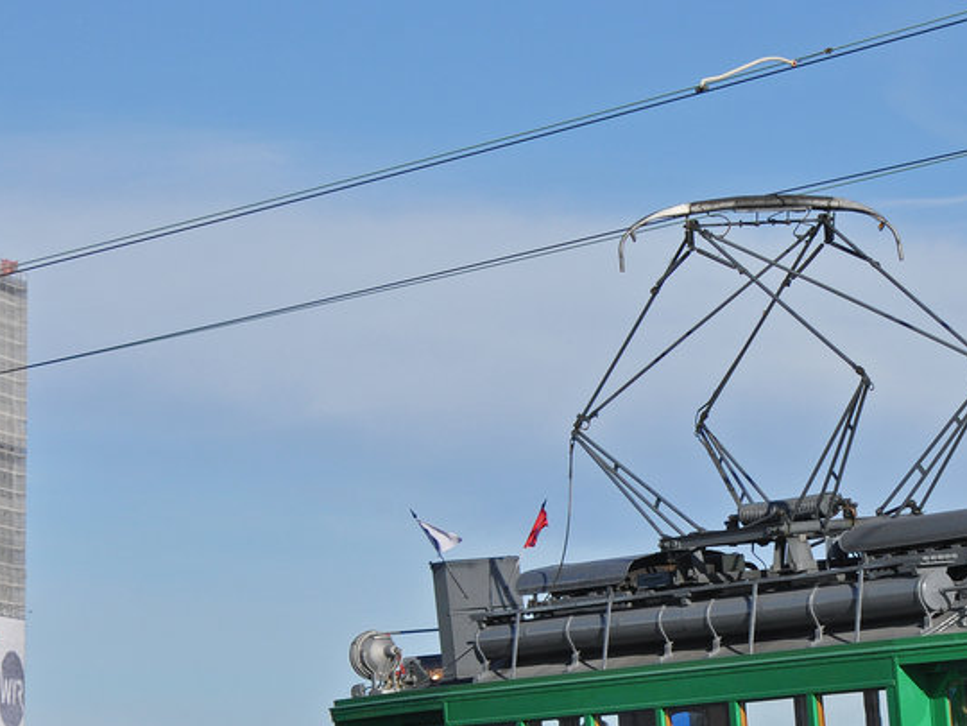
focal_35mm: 176
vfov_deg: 8.4
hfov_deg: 11.2
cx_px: 792
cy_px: 557
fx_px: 4918
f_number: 6.3
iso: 250
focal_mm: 55
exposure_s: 1/1000
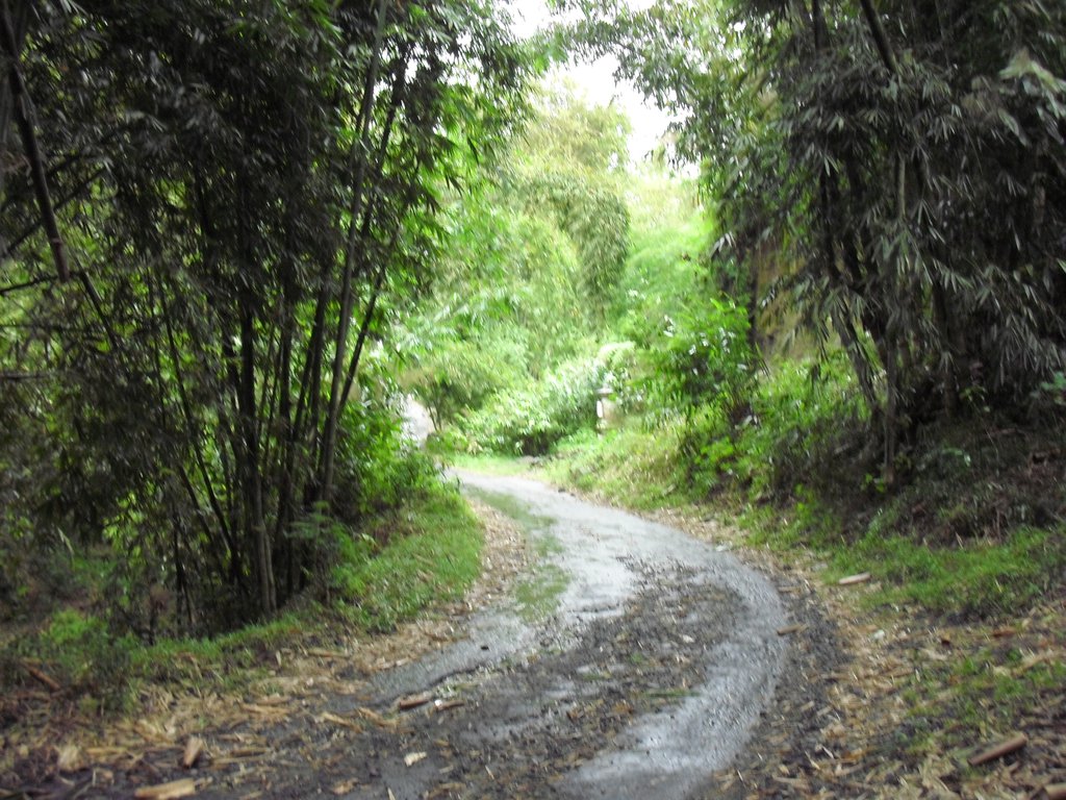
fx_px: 1170
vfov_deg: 37.7
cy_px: 400
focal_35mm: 38
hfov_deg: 49.0
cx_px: 533
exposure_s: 1/60
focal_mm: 6.2
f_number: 2.8
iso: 200
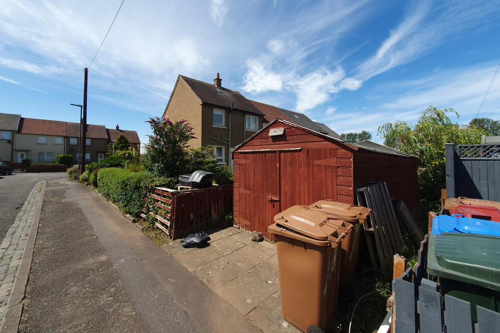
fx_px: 194
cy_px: 148
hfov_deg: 104.3
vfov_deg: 80.9
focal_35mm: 14
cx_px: 249
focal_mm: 1.8
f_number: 2.2
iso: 50
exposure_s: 1/916
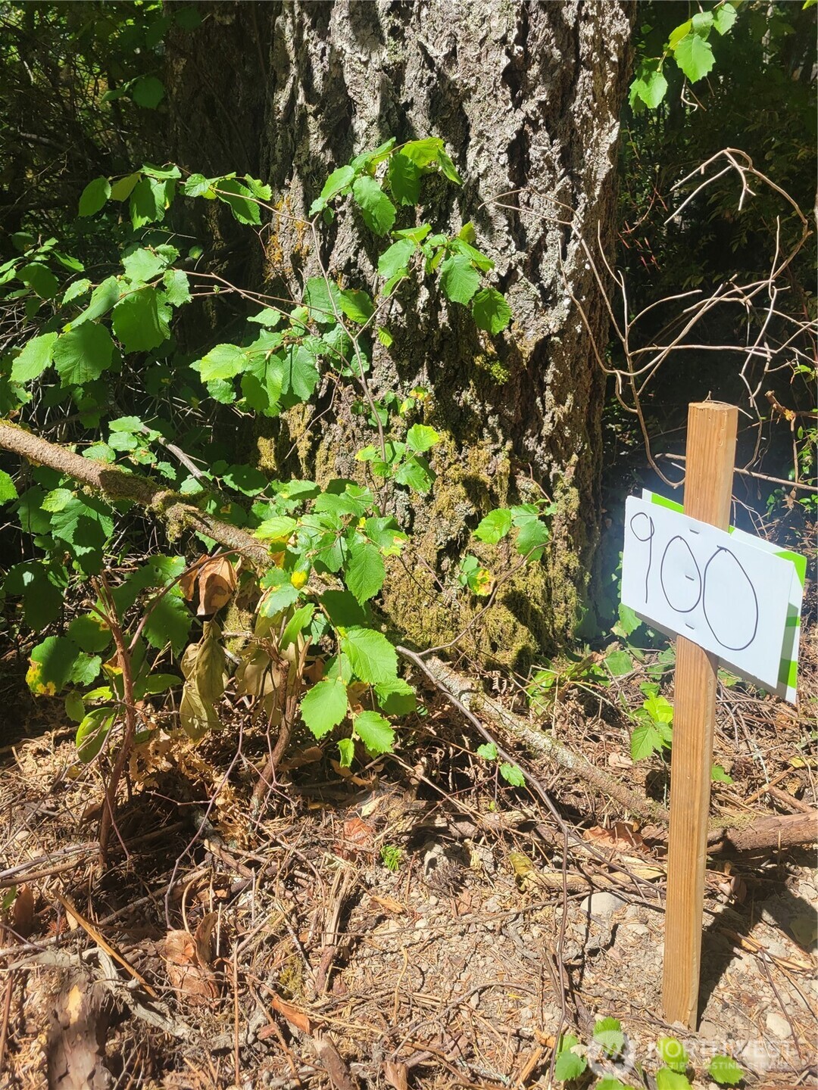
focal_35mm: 26
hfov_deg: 53.1
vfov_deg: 67.3
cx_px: 409
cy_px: 545
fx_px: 819
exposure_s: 1/1123
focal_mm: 5.4
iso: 40
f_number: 1.8
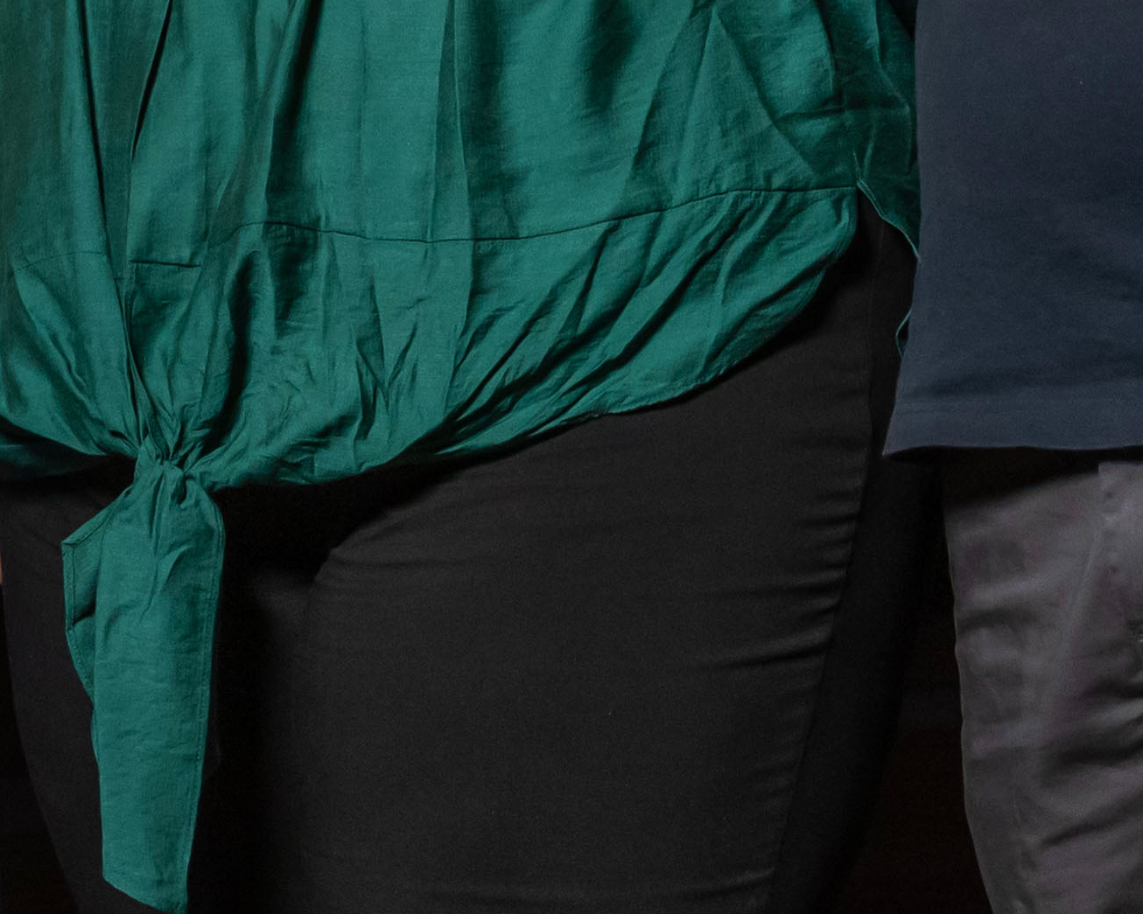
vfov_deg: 7.5
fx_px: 6800
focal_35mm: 201
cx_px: 99
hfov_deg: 9.6
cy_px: -507
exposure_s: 1/100
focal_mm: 38
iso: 1000
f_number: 9
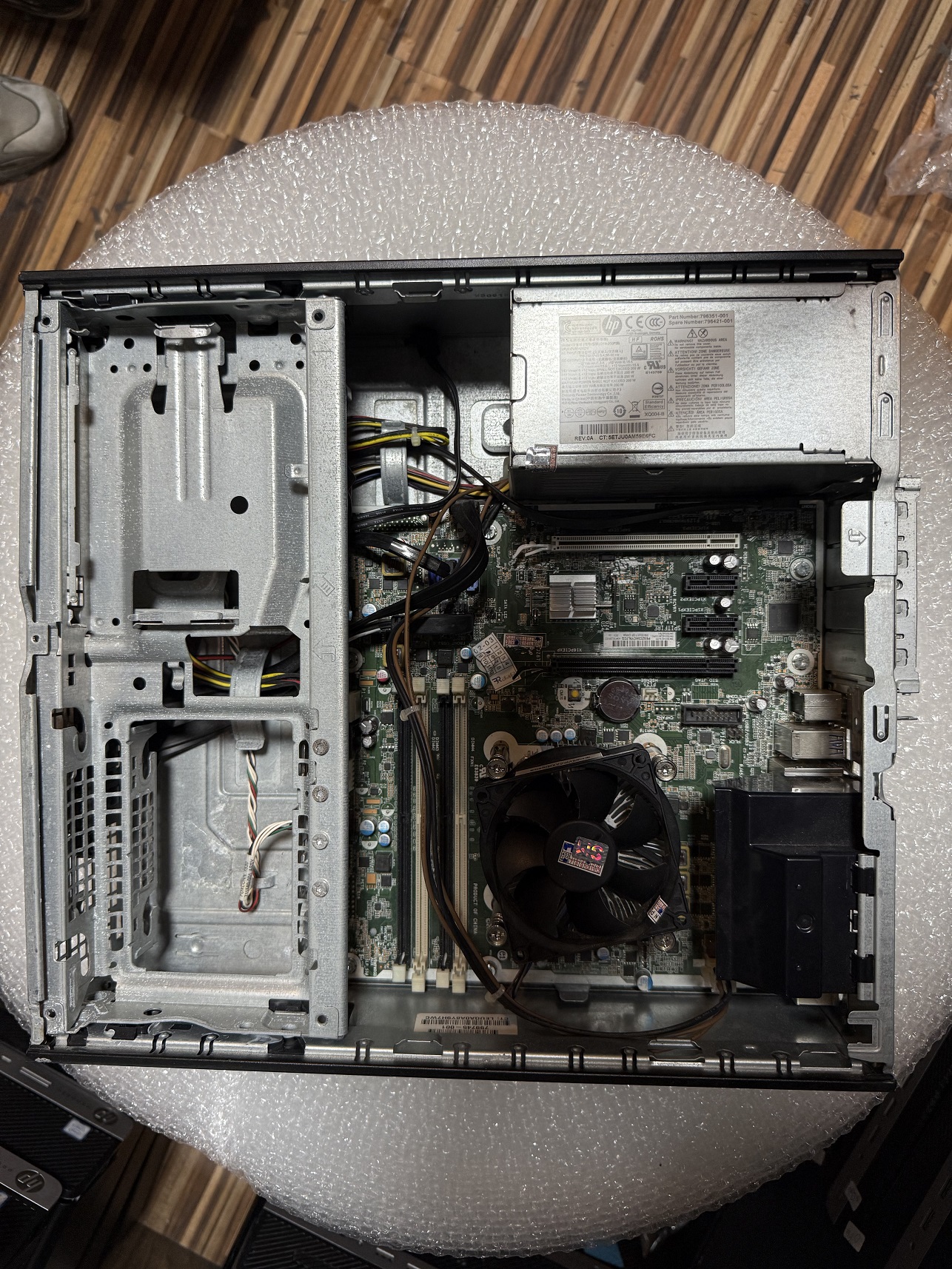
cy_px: 634
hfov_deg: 56.8
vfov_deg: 71.6
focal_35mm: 24
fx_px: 880
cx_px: 476
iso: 160
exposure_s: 1/100
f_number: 1.78
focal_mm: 6.76
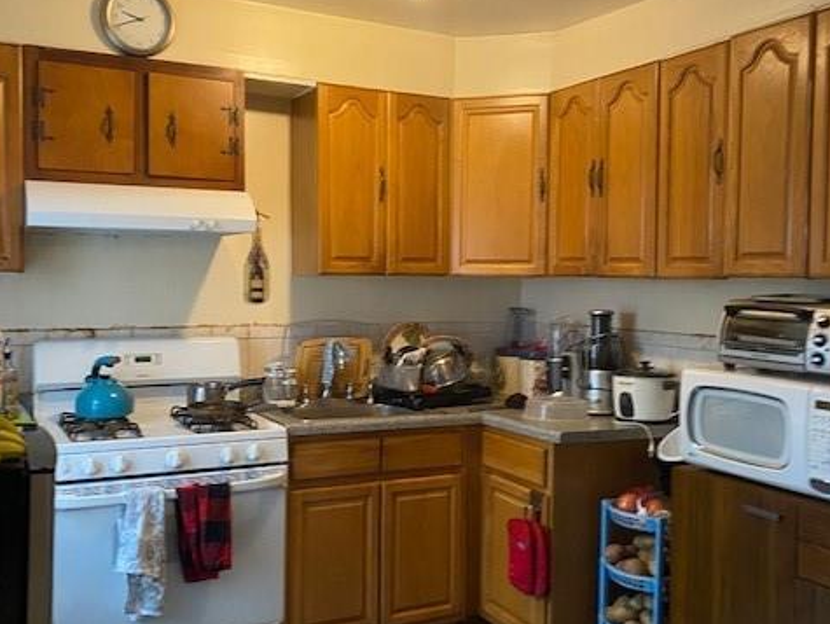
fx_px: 840
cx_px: 416
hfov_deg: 52.6
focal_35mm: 35
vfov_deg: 40.7
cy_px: 295
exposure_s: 1/60
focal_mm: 4.25
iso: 400
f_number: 1.8
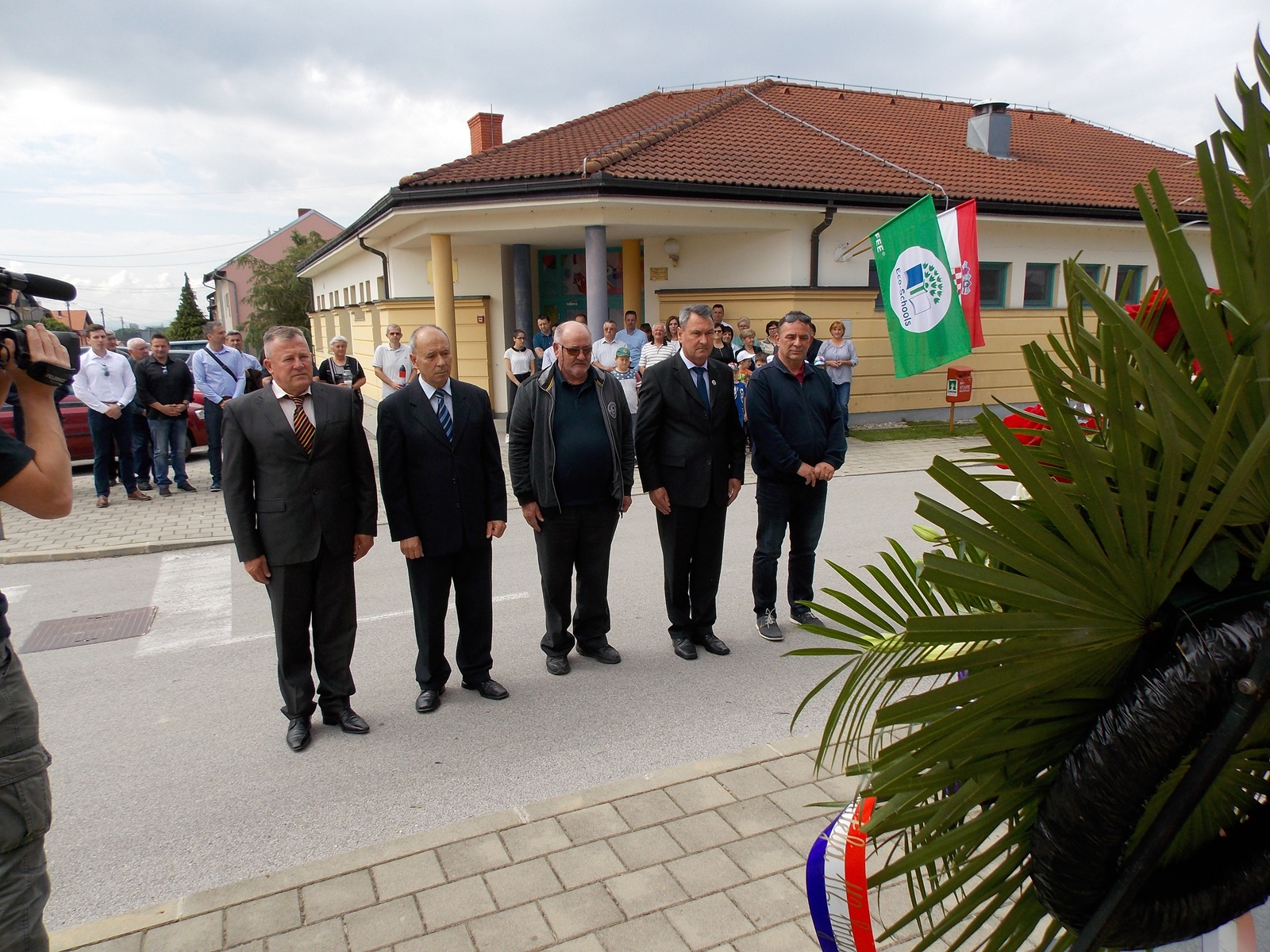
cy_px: 476
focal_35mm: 24
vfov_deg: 56.8
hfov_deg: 71.6
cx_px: 635
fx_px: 881
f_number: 3.1
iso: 80
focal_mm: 4.3
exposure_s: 1/640
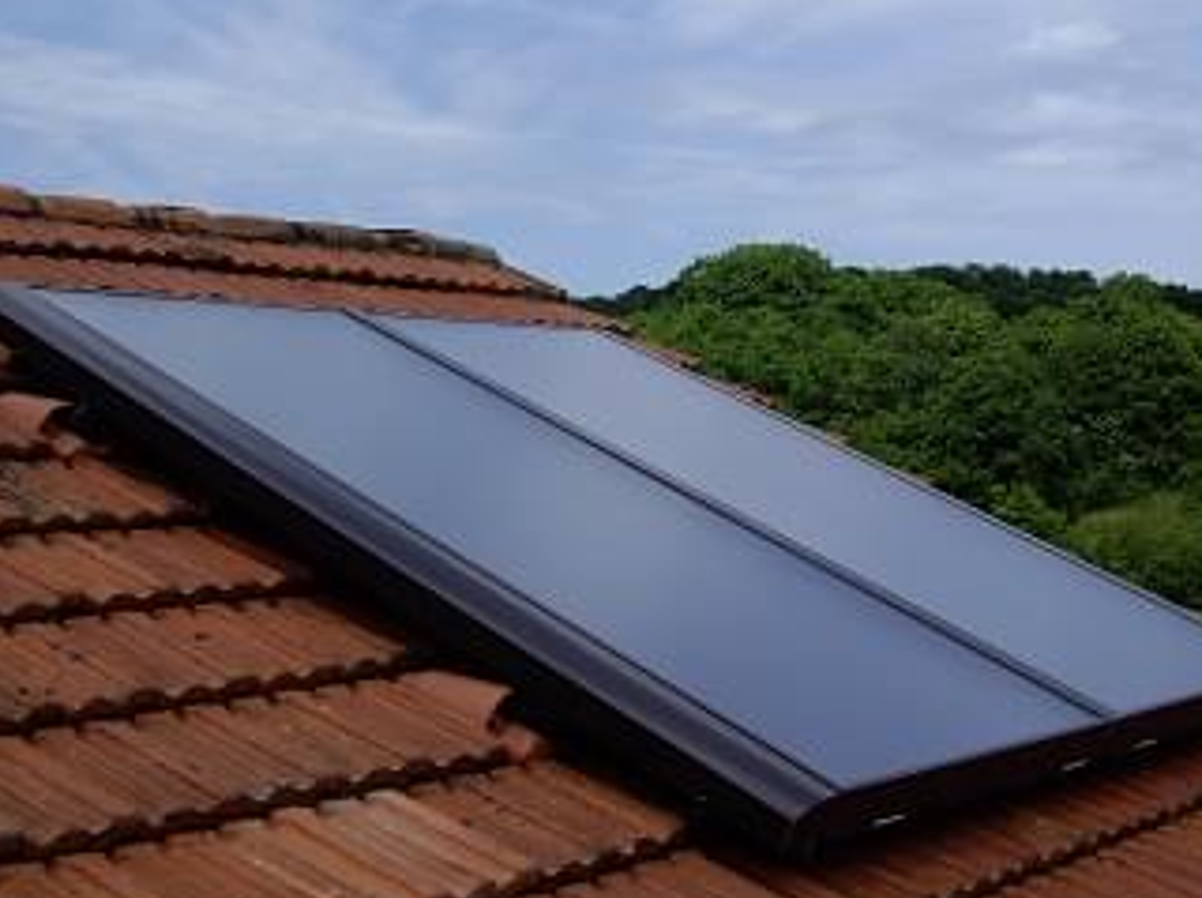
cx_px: 648
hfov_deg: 32.2
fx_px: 2080
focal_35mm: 60
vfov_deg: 24.4
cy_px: 455
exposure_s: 1/250
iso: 50
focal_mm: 9.6
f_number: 6.2
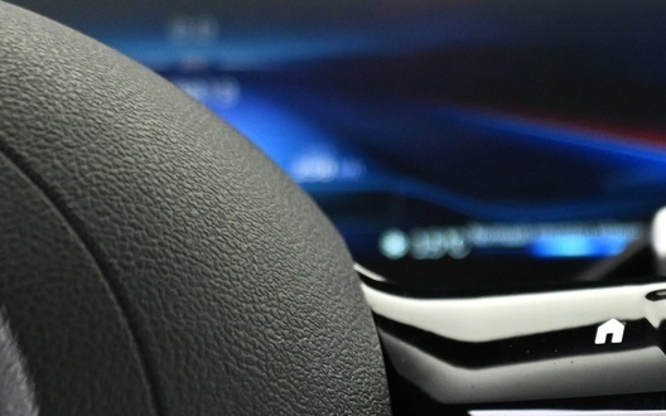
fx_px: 1361
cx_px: 743
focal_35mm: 75
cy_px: 594
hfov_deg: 25.4
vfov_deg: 16.1
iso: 1600
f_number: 3.5
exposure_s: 1/15
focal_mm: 16
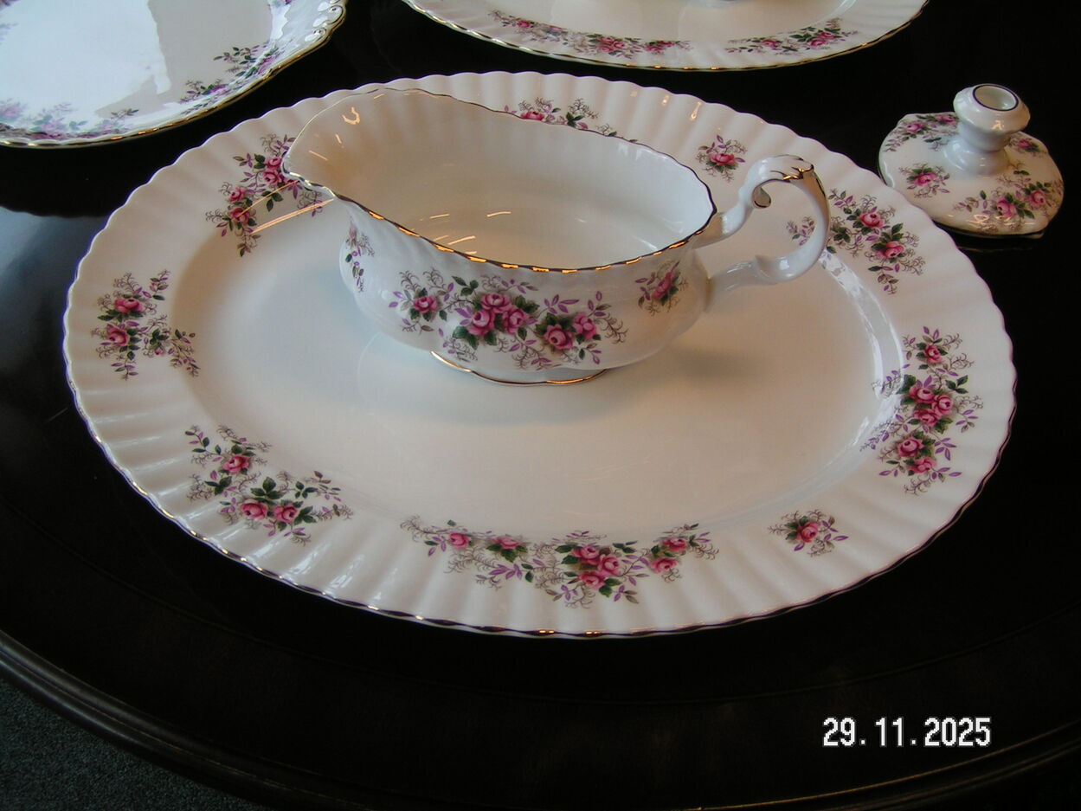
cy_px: 406
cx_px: 540
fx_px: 874
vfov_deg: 49.8
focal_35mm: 28
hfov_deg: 63.4
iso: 50
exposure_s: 1/50
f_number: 3.2
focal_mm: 4.4
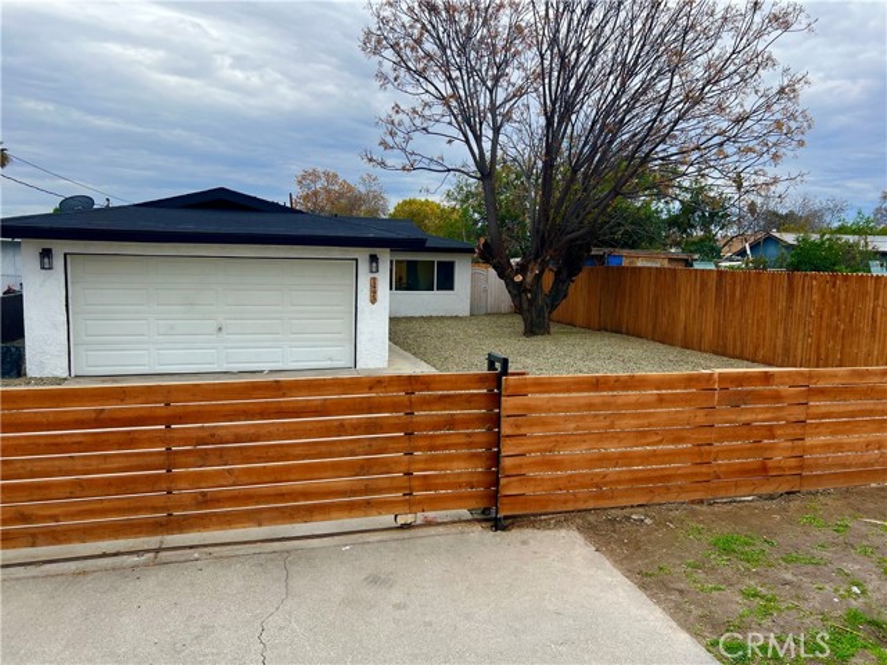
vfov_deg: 53.1
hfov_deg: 67.3
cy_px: 332
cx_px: 444
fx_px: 666
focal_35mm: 26
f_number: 1.5
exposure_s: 1/1449
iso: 50
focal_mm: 5.7
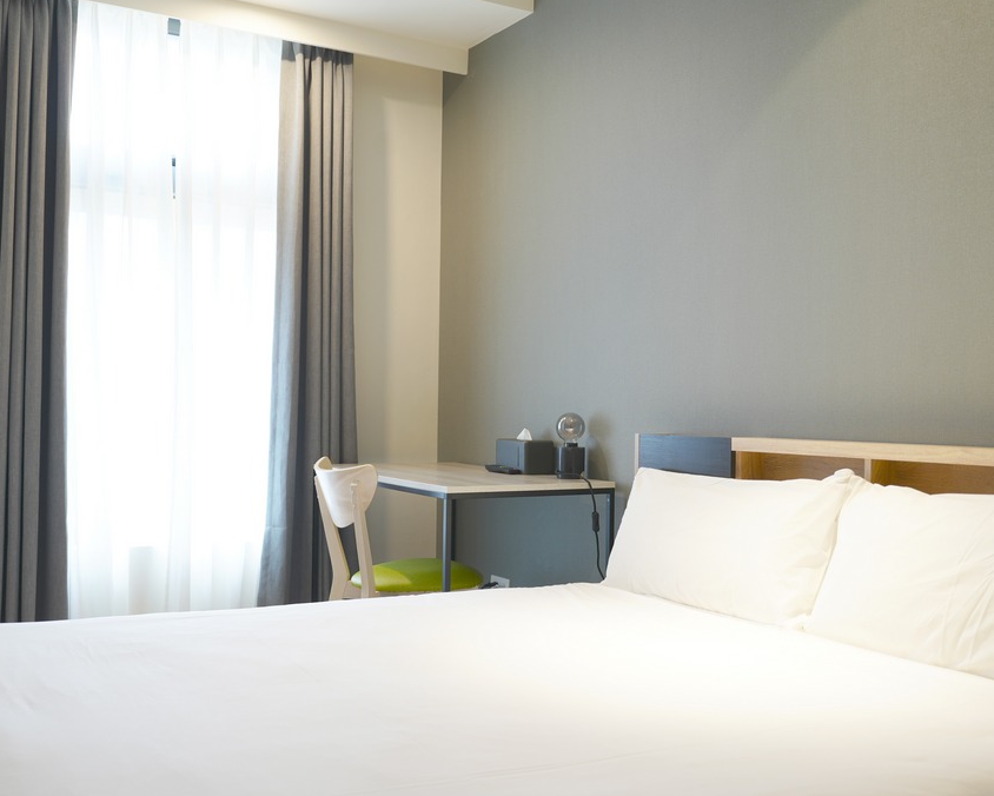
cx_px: 399
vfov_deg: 42.3
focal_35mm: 35
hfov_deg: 51.2
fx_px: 1030
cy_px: 396
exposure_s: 1/8
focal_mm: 29
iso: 100
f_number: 4
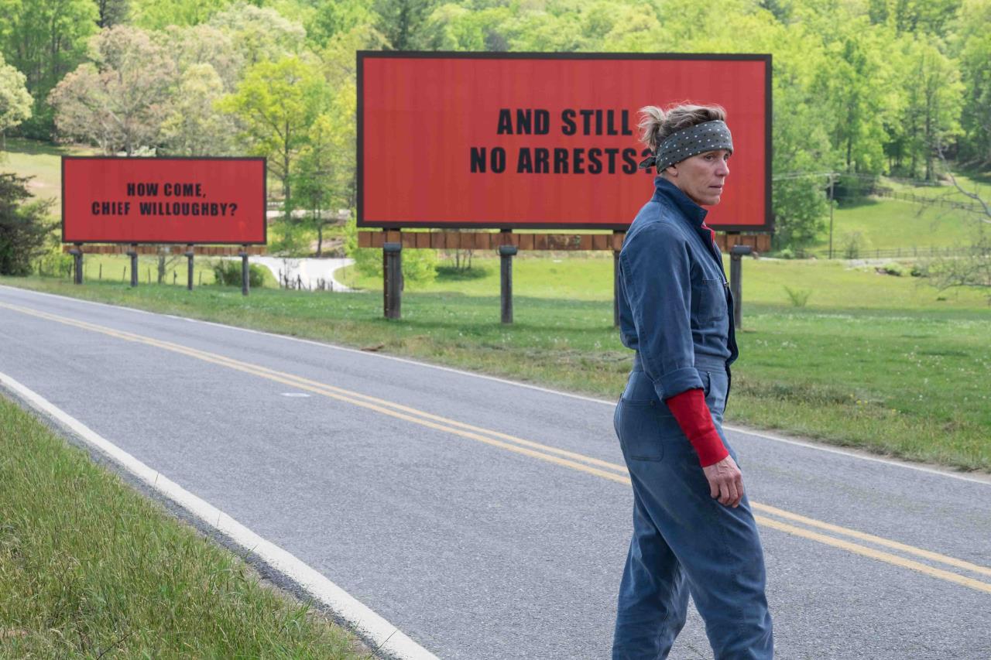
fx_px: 2229
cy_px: 330
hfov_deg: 25.1
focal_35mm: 81
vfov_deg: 16.9
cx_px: 496
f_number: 6.4
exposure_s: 1/180
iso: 200
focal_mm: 54.1
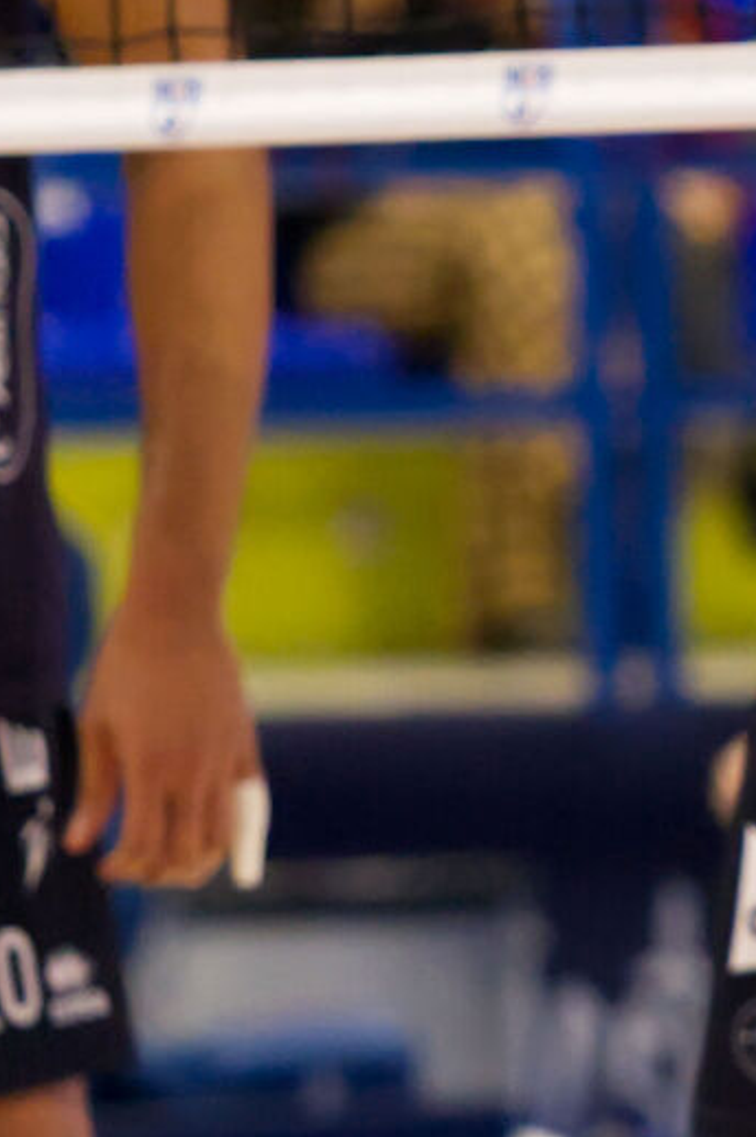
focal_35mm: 849
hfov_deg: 1.6
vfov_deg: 2.4
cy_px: 664
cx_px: 1712
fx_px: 26777
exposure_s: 1/2000
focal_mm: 122
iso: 6400
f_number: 2.8
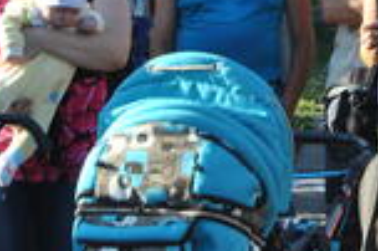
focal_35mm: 348
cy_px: -97
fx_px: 3651
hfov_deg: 5.9
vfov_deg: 3.9
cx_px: 405
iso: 100
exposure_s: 1/125
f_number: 5.6
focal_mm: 55
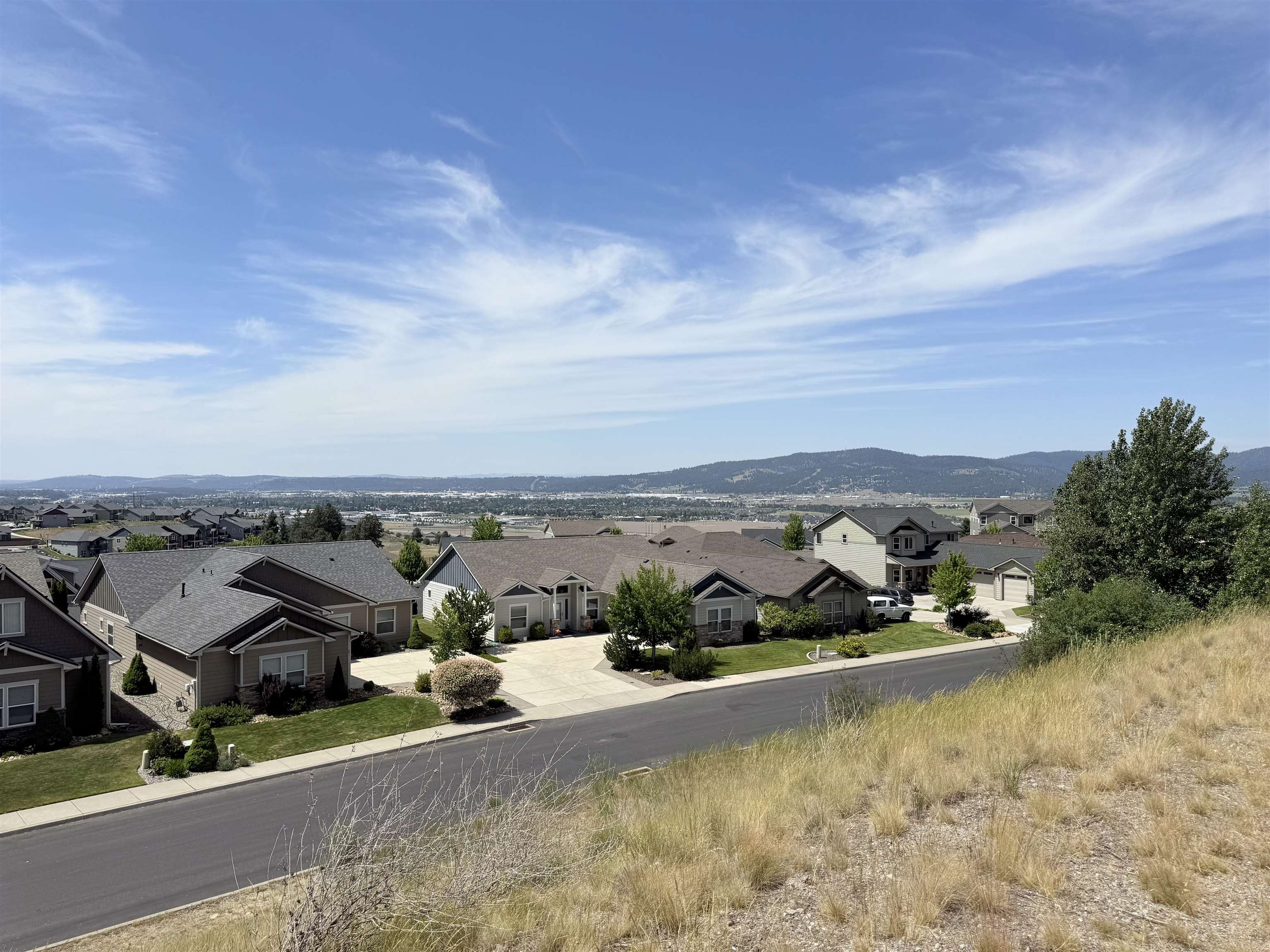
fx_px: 881
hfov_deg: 71.6
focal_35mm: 24
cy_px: 476
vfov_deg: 56.8
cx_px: 635
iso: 80
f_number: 1.78
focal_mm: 6.76
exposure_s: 1/8130
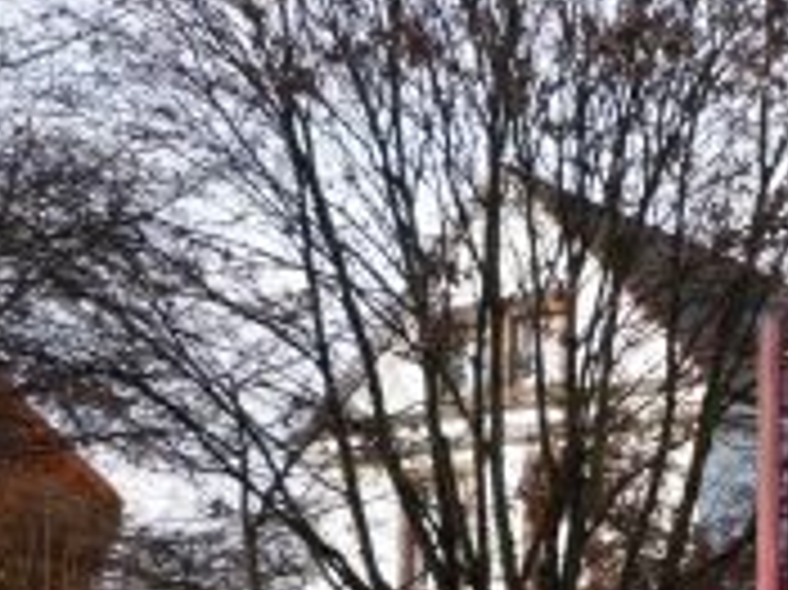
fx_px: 2002
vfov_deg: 16.2
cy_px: 676
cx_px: 1054
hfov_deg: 20.2
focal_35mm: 88
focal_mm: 5.2
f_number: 4
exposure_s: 1/200
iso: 100
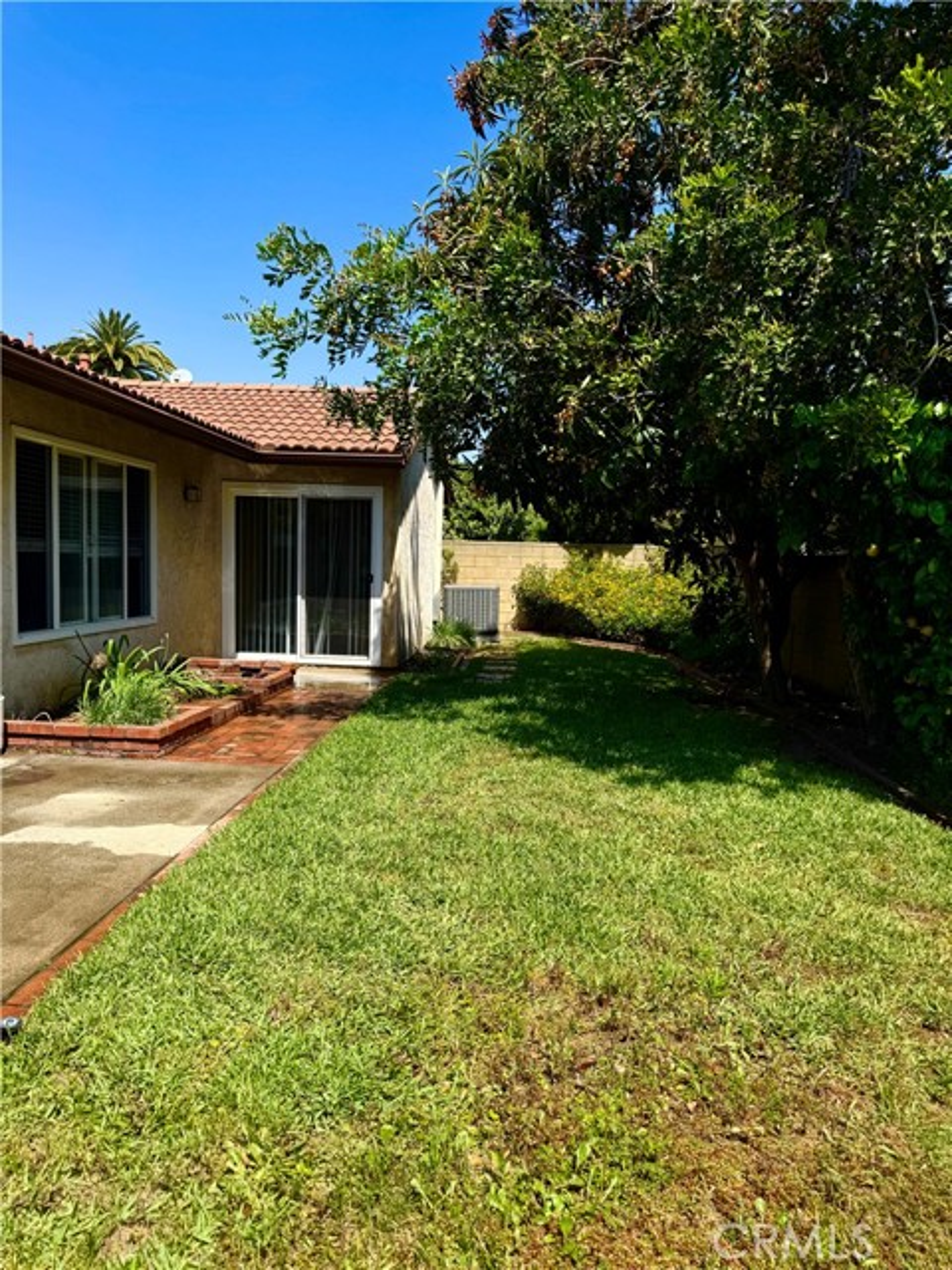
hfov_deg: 56.8
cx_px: 476
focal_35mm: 24
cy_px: 635
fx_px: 880
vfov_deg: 71.6
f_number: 1.78
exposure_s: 1/2506
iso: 80
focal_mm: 6.76
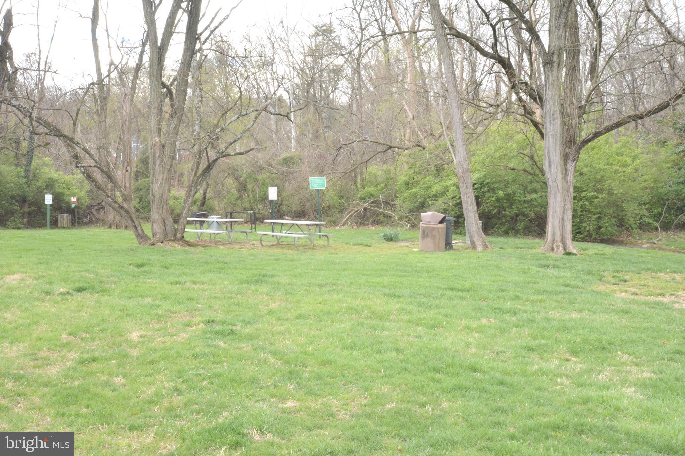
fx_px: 685
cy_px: 228
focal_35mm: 36
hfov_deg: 53.1
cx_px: 342
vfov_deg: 36.9
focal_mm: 24
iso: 1600
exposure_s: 1/125
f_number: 16
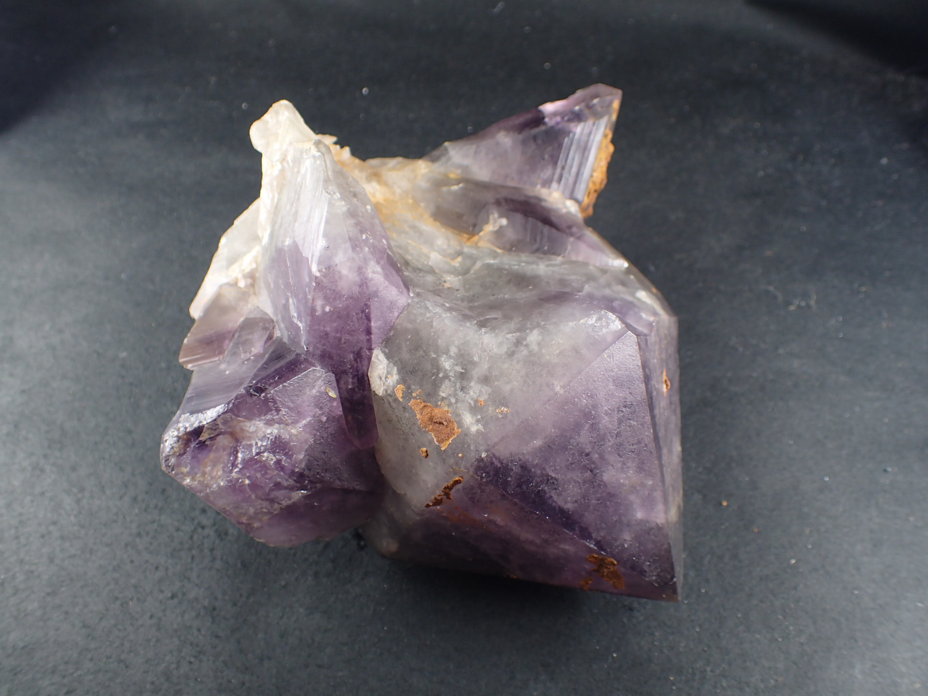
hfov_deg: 60.0
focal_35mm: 30
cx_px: 464
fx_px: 804
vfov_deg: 46.8
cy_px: 348
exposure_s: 1/125
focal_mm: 5.5
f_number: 2.3
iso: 160
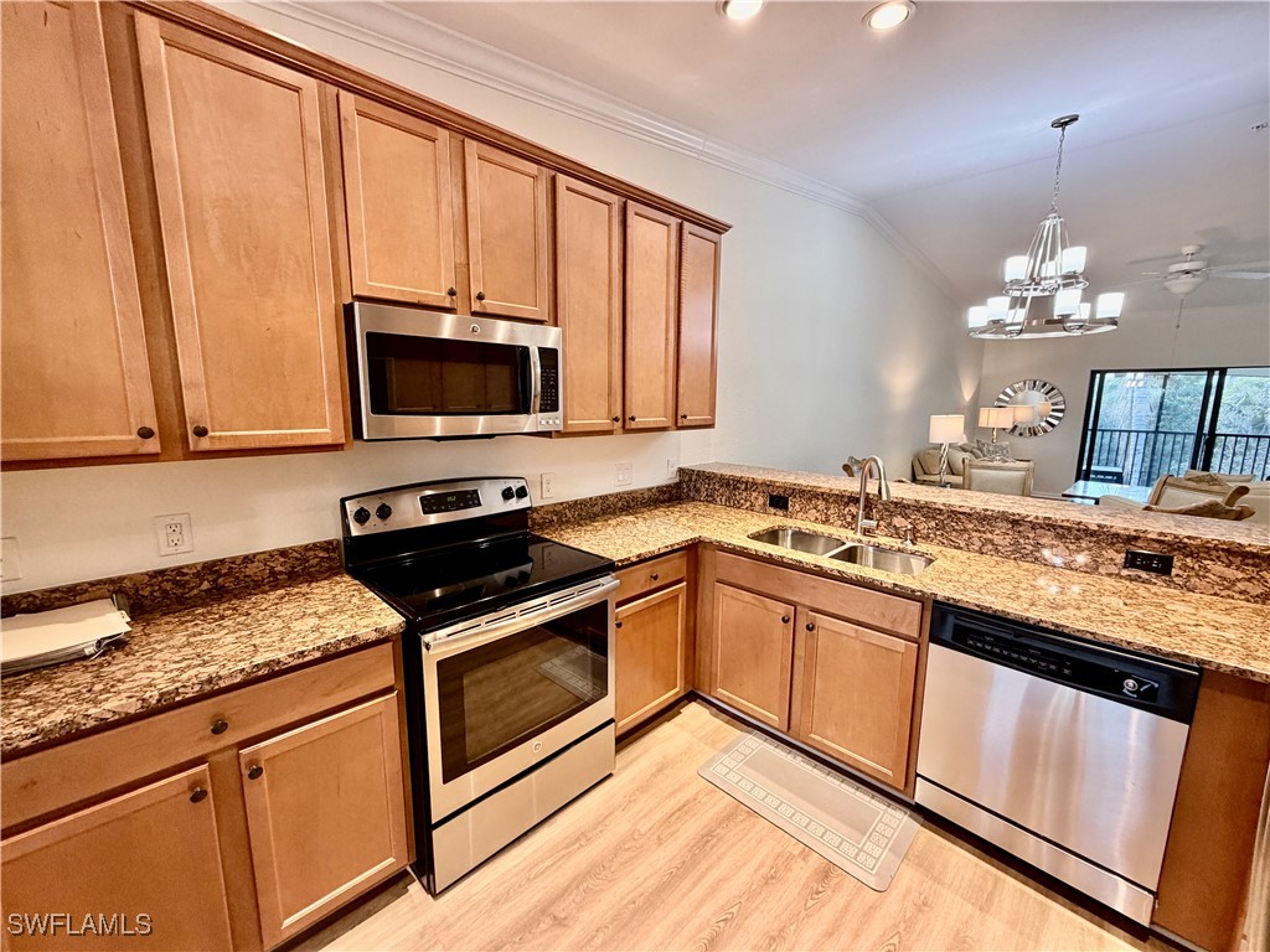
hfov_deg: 102.1
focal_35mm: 14
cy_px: 476
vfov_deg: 85.7
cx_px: 635
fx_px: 514
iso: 250
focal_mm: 2.22
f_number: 2.2
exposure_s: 1/60
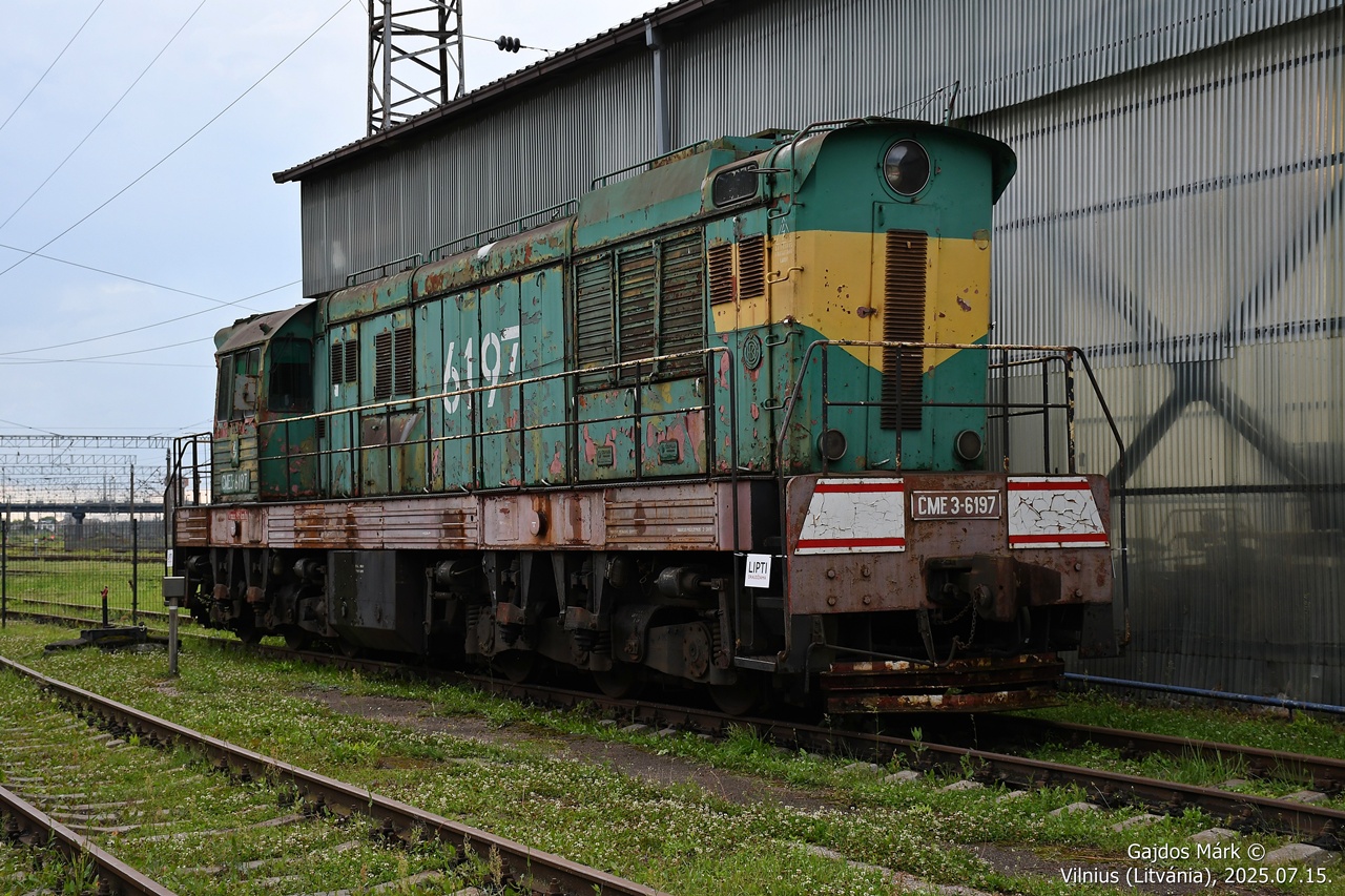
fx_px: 1942
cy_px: 448
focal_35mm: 52
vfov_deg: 26.0
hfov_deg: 38.2
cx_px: 672
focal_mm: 35
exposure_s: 1/250
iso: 400
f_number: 5.6
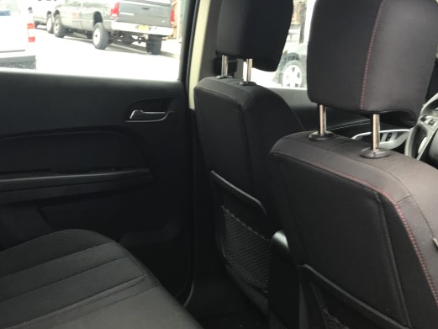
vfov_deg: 26.4
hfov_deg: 34.9
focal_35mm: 55
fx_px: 696
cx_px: 230
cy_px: 226
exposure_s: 1/90
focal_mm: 3.99
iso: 40
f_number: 1.8
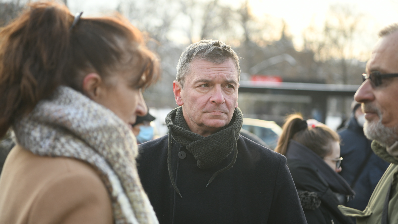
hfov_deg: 28.6
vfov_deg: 16.3
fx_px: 781
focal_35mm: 74
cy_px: 107
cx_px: 200
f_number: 3.2
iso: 800
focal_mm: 70
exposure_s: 1/1250
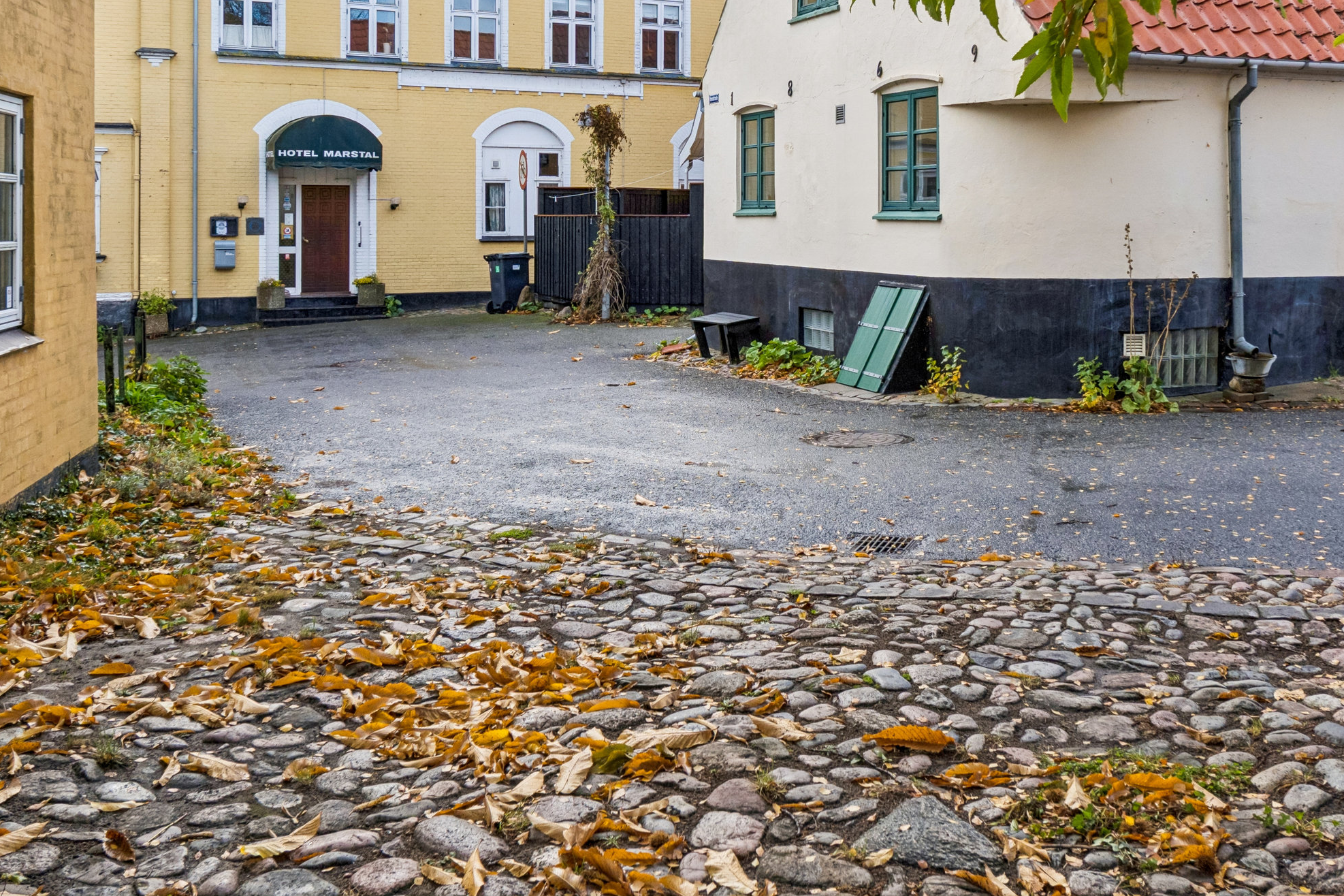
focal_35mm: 39
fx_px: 1447
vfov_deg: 33.7
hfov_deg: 49.8
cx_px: 692
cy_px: 216
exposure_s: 1/250
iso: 200
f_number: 8
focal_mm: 17
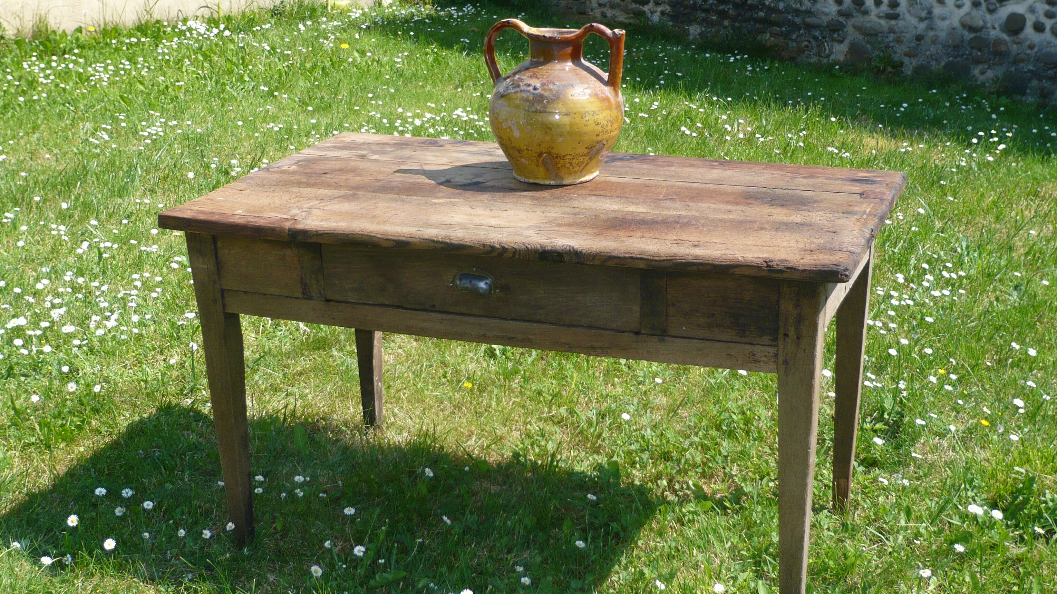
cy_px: 265
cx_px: 528
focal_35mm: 47
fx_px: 1317
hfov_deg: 43.7
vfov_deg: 25.4
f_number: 3.4
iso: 100
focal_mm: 7
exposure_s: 1/500
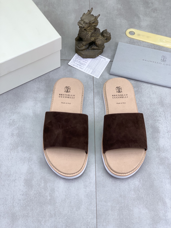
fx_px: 343
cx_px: 86
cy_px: 114
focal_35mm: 52
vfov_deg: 36.8
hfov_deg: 28.0
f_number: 2.4
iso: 20
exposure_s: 1/100
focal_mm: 6
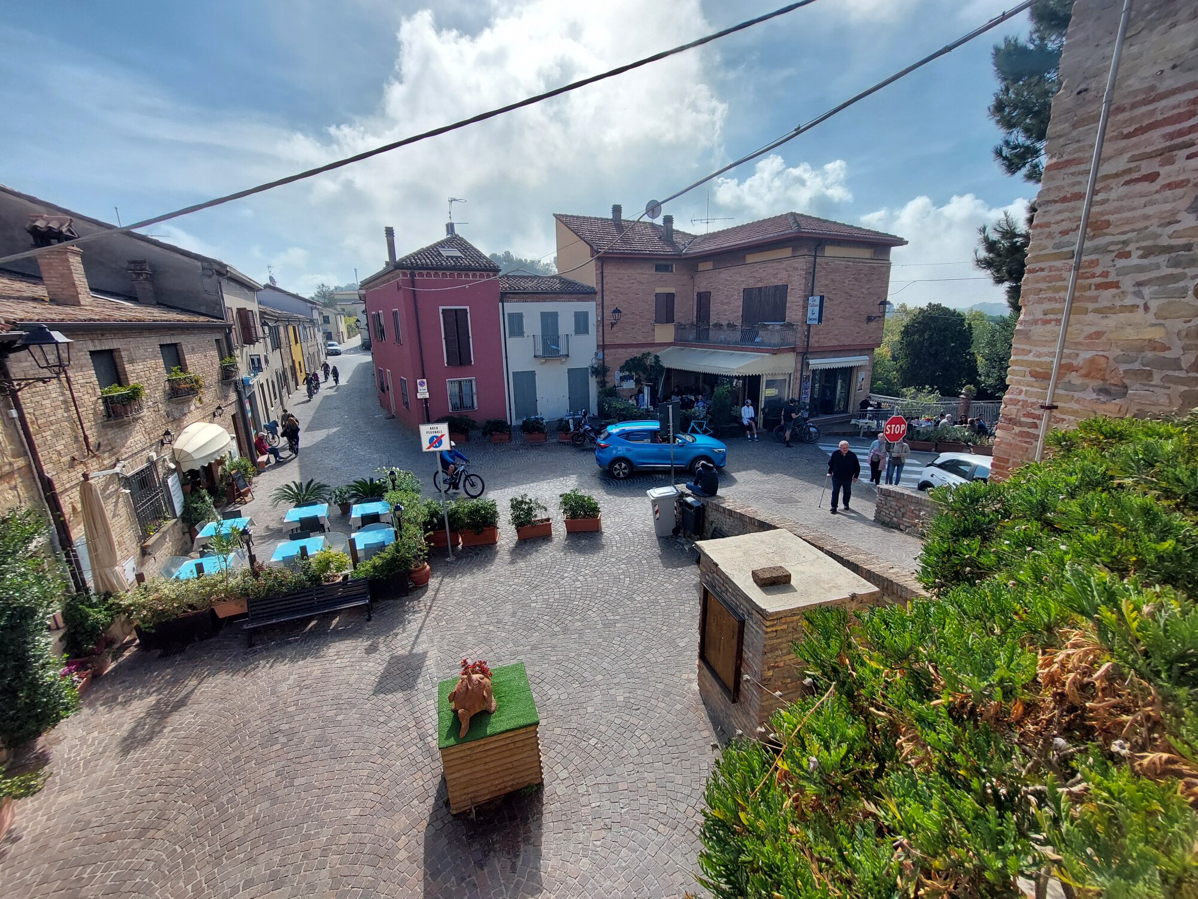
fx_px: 450
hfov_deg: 106.2
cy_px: 450
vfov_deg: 89.9
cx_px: 599
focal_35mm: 13
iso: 50
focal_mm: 1.74
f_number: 2.2
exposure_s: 1/1218
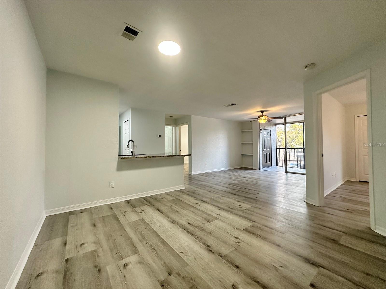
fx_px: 156
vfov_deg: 85.7
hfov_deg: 102.1
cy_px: 144
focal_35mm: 14
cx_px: 193
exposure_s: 1/120
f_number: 2.2
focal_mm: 2.22
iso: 200
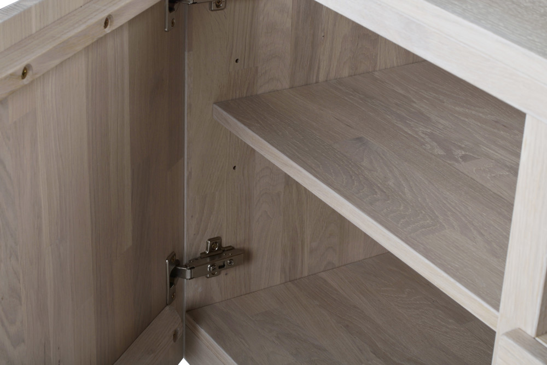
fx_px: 1140
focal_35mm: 75
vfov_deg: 18.2
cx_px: 274
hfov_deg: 27.0
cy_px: 182
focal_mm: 50
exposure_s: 1/200
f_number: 16
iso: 100
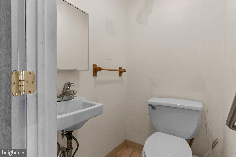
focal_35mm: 17
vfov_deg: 70.4
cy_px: 78
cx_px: 118
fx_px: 111
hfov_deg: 93.3
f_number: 8
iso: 400
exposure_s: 1/1.25
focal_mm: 17
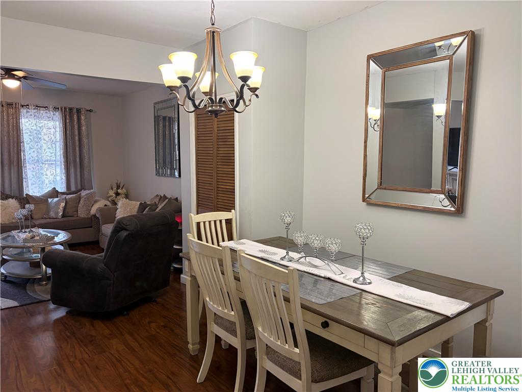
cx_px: 261
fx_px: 392
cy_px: 196
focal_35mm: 26
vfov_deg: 53.1
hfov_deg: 67.3
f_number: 1.6
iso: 200
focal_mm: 5.96
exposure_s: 1/60
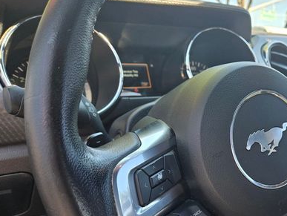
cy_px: 157
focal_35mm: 38
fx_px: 315
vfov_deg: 37.0
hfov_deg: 46.2
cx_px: 232
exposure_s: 1/180
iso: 64
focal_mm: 5.4
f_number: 1.8
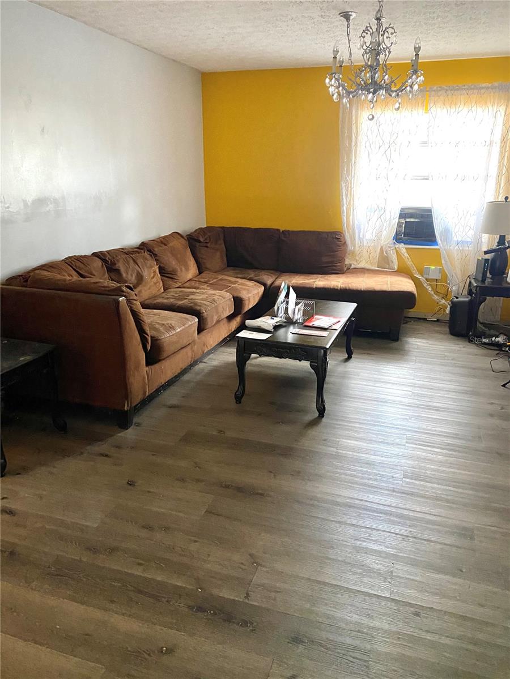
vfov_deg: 67.3
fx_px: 511
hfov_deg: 53.1
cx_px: 255
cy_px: 340
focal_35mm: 26
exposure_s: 1/30
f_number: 1.8
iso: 640
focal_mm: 4.25
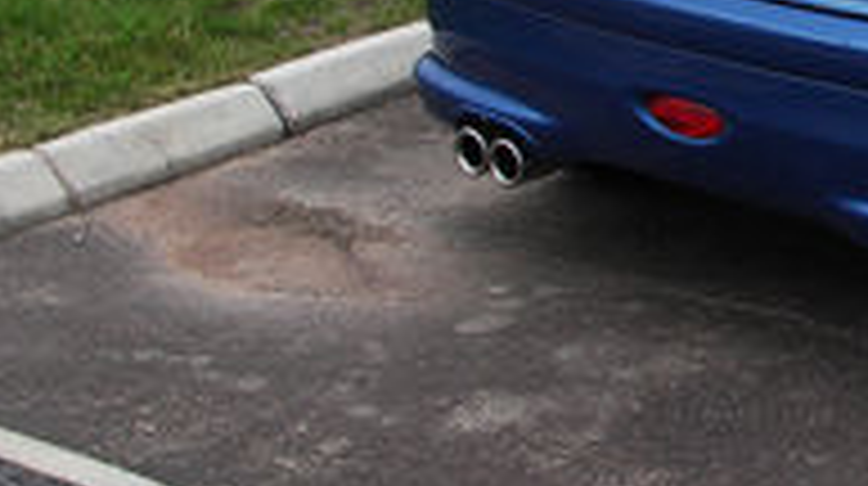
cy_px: -72
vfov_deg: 11.3
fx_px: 2414
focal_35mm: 105
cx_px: 1138
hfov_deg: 18.9
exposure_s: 1/100
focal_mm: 7.6
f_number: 3.5
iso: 50
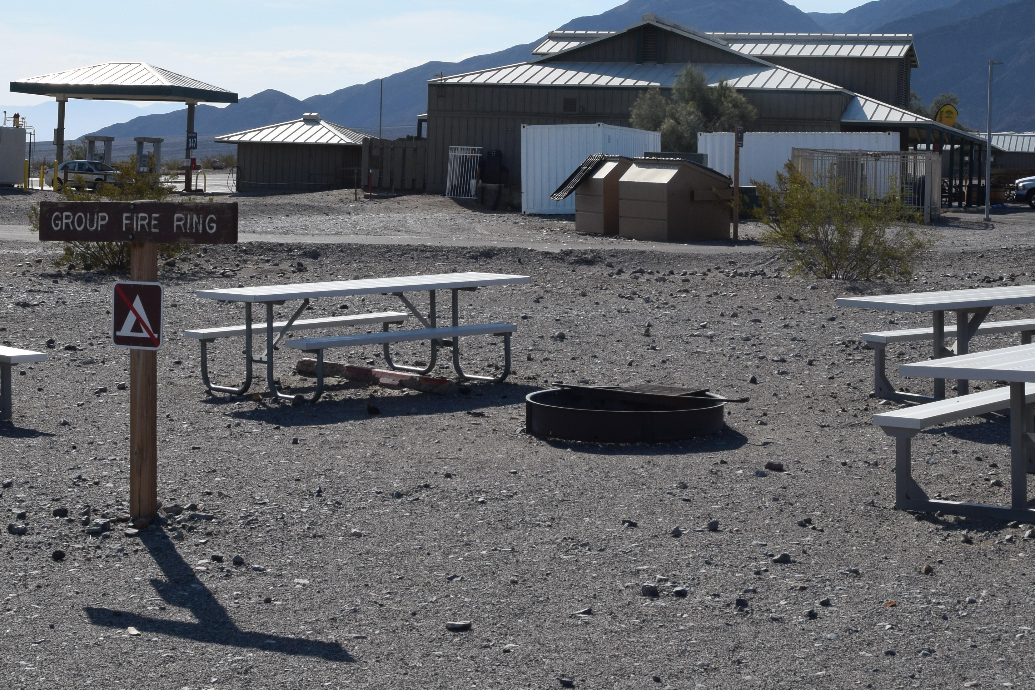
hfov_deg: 29.7
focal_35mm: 68
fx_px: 1952
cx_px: 486
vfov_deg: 19.9
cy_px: 178
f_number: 11
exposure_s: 1/500
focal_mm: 25
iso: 200
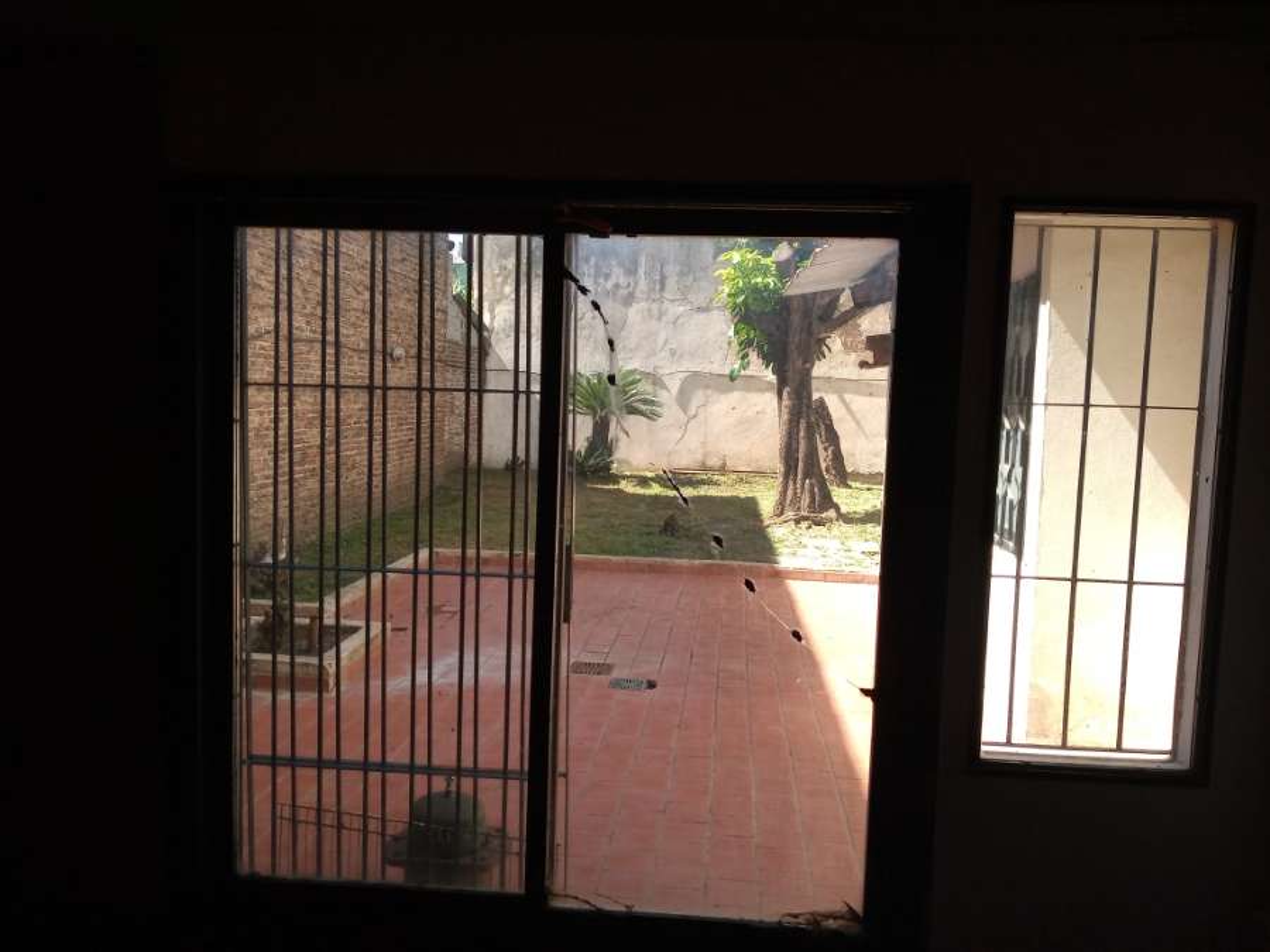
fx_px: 734
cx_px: 635
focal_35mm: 20
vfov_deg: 66.0
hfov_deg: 81.7
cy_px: 476
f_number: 2
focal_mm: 3.54
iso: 113
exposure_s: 1/316
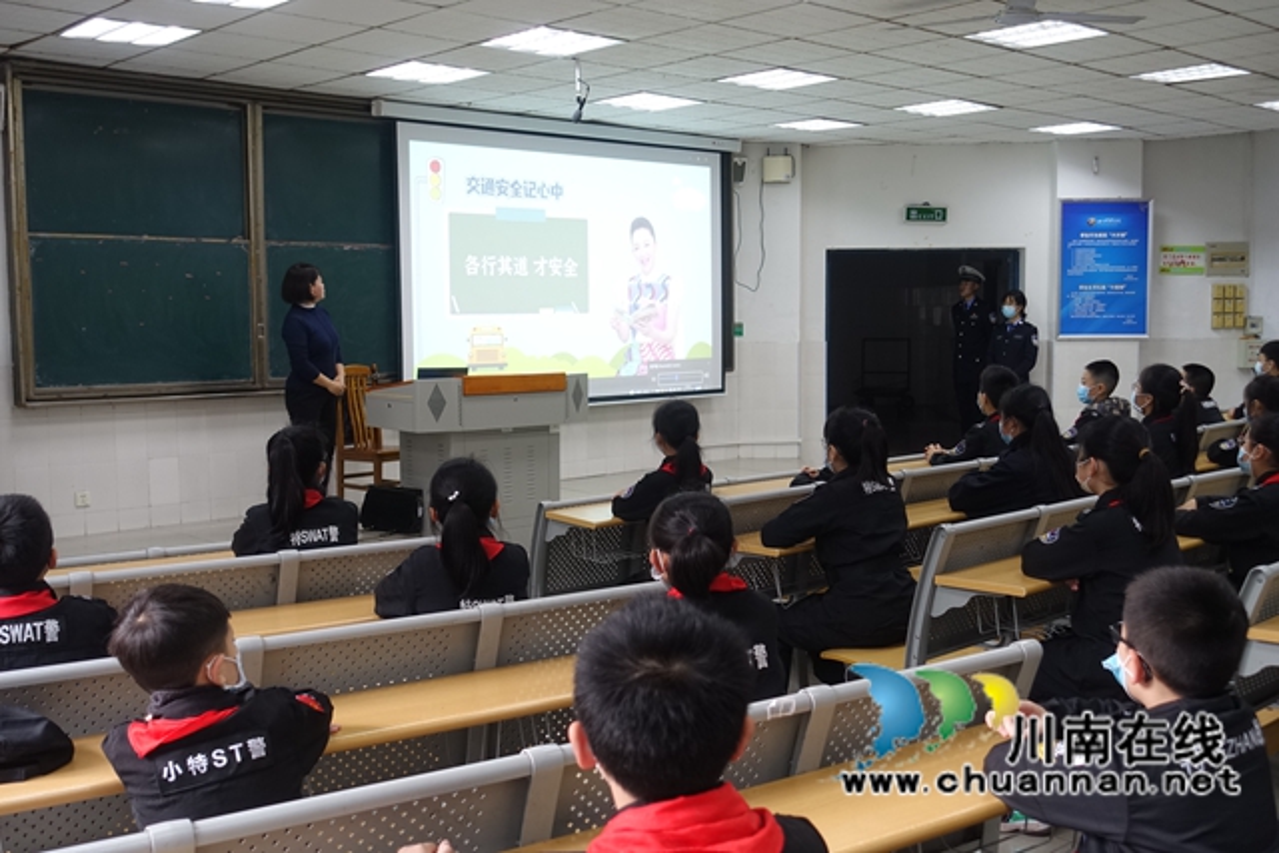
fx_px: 1386
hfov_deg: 49.5
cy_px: 426
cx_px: 640
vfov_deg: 34.2
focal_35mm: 39
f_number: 2.8
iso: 320
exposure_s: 1/40
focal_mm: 14.3
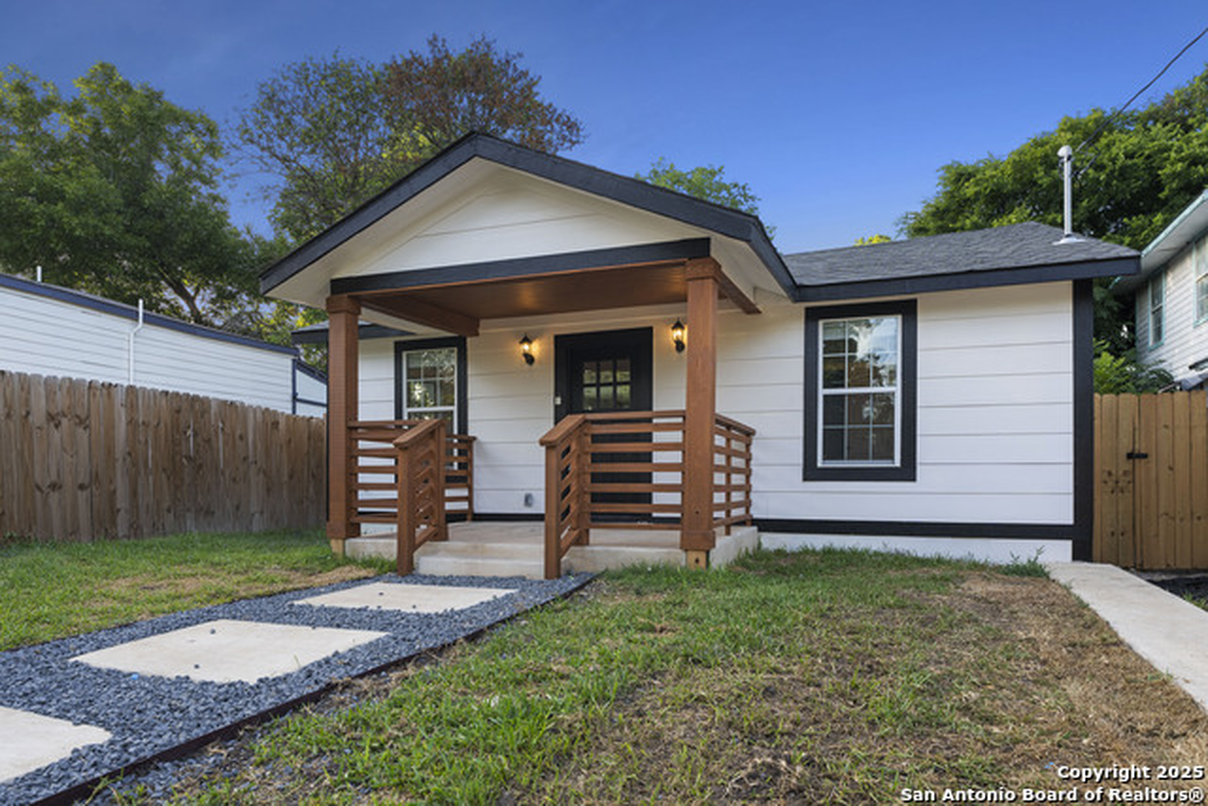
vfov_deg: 60.0
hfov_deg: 81.7
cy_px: 403
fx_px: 698
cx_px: 604
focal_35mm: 21
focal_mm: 20.8
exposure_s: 1/30
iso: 125
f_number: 8
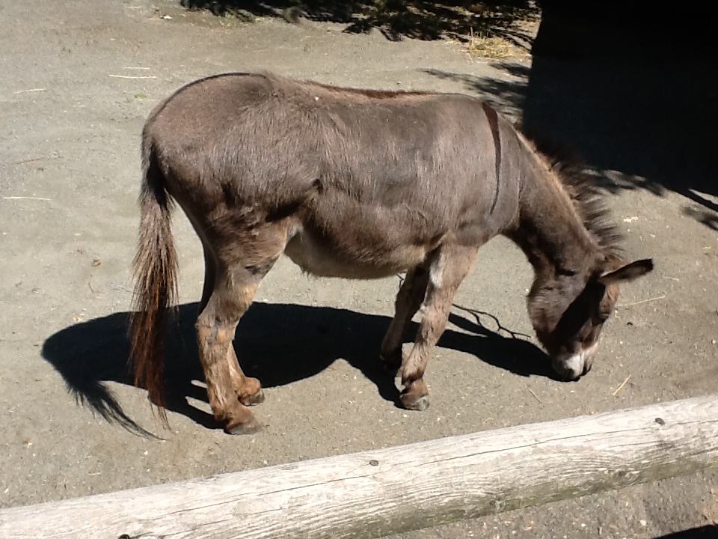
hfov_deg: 56.8
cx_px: 359
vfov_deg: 44.2
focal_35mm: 32
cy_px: 270
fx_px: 664
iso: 64
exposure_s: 1/1337
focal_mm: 2.03
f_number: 2.4
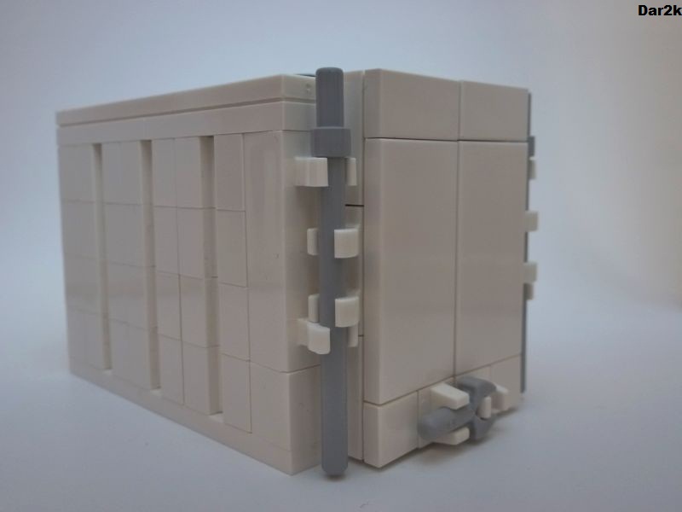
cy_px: 256
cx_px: 341
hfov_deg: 55.4
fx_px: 650
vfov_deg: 42.9
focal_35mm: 33
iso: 400
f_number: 3.6
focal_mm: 5.9
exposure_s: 1/10
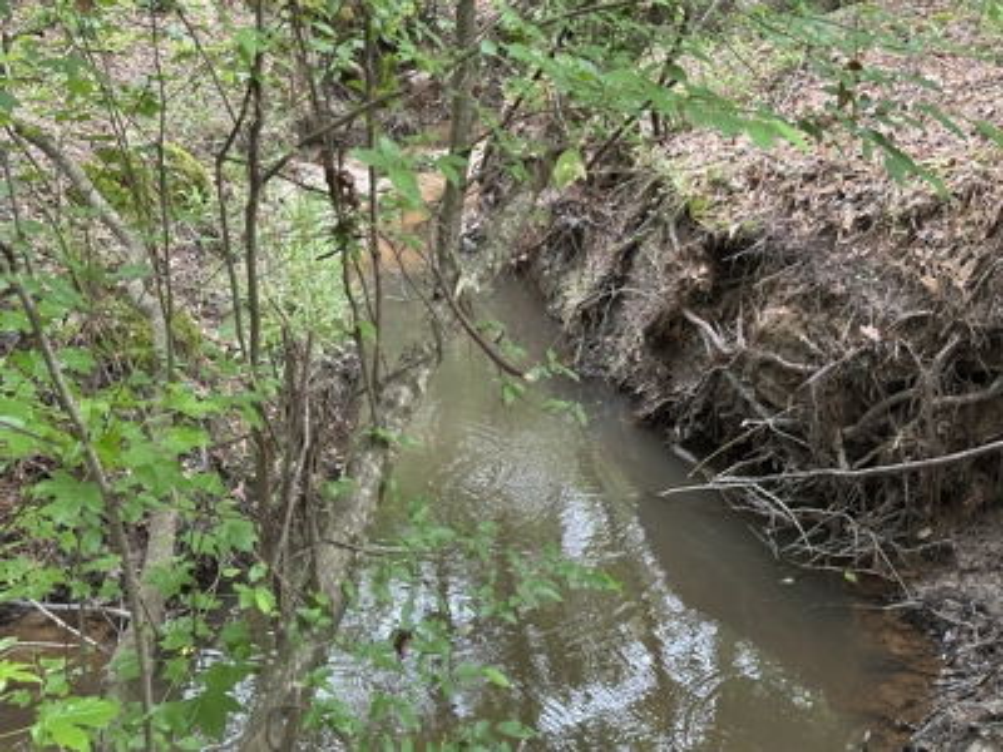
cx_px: 502
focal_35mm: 48
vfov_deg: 30.3
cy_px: 376
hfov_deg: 39.7
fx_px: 1391
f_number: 1.78
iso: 100
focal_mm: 6.86
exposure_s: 1/60
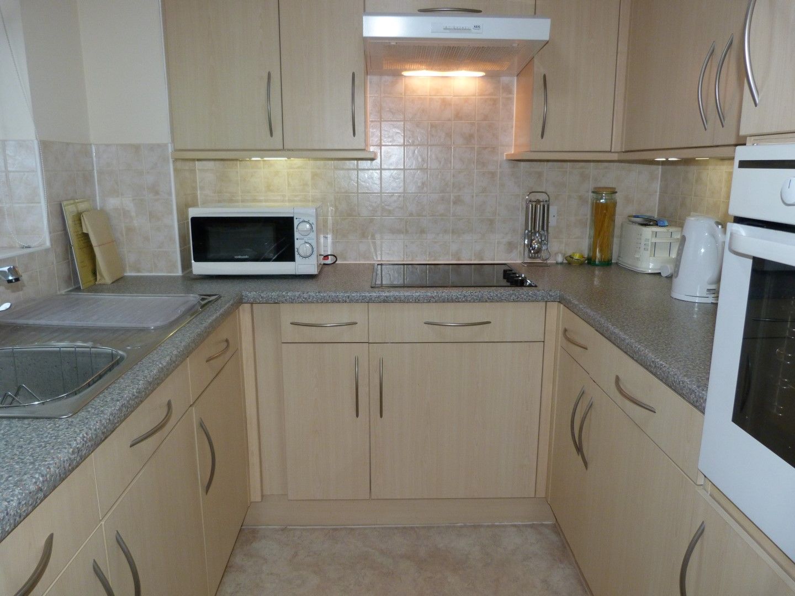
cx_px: 398
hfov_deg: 69.4
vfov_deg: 54.9
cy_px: 298
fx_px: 574
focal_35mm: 25
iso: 125
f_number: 2.8
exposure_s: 1/60
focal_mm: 4.5
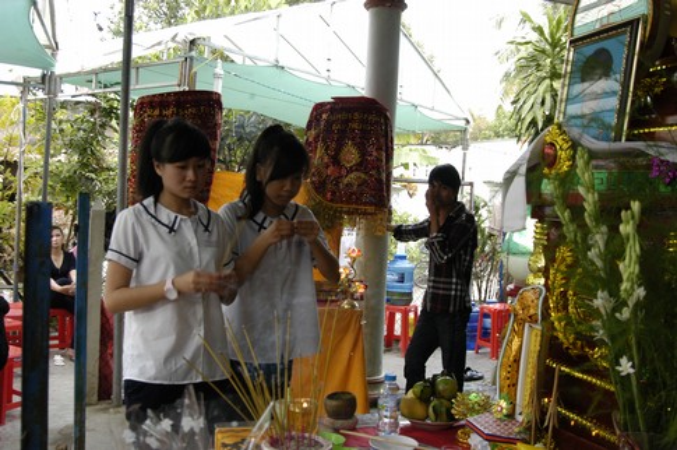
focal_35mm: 36
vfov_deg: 36.8
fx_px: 676
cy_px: 225
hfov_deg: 53.2
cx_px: 338
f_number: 6.3
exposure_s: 1/60
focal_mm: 24
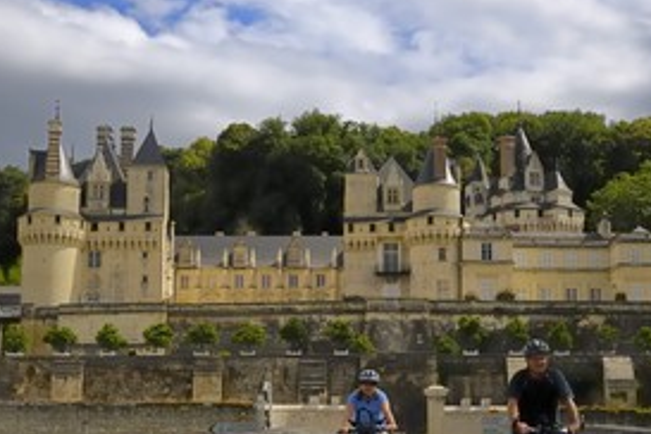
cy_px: 317
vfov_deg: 23.3
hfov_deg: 34.6
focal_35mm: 58
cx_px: 373
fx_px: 1045
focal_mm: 25
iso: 100
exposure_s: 1/200
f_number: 11
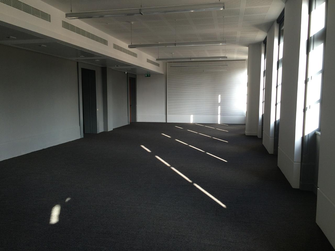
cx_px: 168
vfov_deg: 48.2
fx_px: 281
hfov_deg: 61.7
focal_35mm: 29
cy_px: 126
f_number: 2.2
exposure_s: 1/60
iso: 50
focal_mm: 4.15
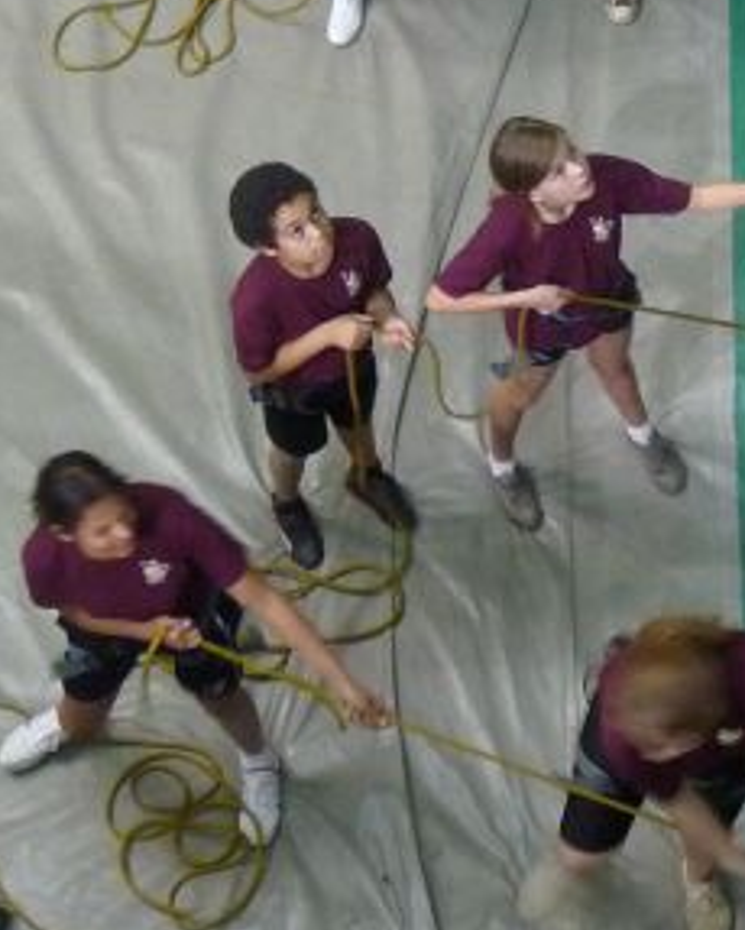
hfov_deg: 15.4
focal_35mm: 100
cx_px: 350
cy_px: 0
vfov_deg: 18.7
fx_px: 2753
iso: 400
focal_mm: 5.6
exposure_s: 1/5
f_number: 3.6
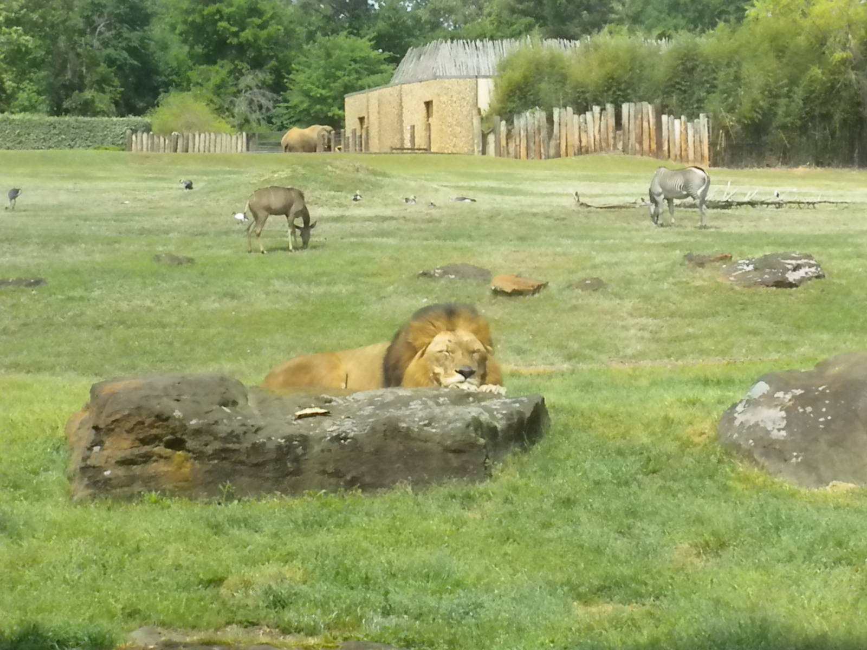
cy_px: 325
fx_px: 2505
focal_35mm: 100
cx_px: 434
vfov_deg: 14.8
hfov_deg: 19.6
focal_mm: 17.7
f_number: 14
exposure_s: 1/202
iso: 640
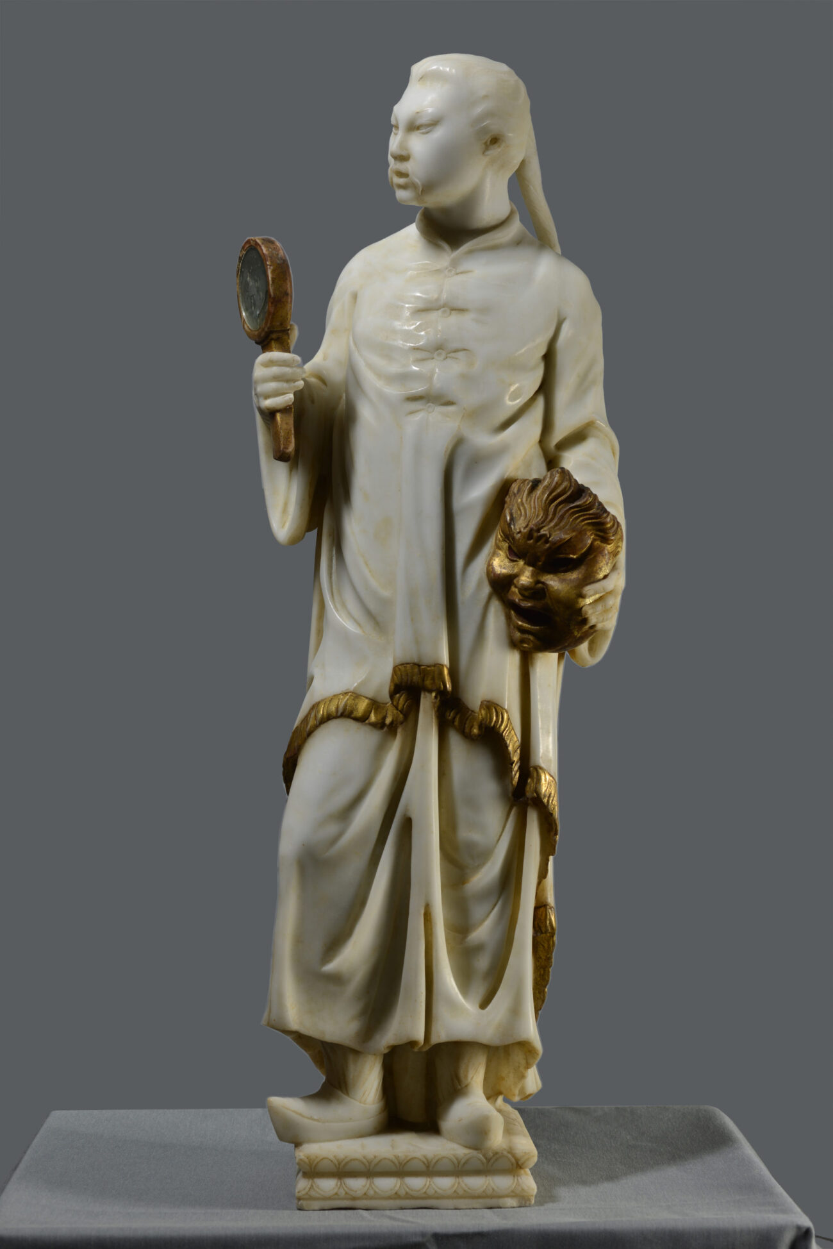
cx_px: 416
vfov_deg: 33.4
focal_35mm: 60
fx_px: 2081
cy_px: 624
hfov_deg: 22.6
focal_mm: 60
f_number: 8
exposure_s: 1/4
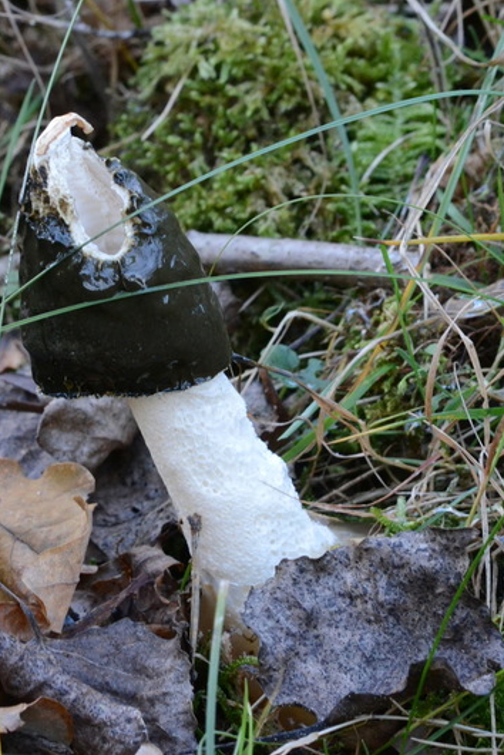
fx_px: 5930
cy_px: 378
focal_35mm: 283
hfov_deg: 4.9
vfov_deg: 7.3
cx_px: 168
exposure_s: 1/50
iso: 1600
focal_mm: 125
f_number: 11
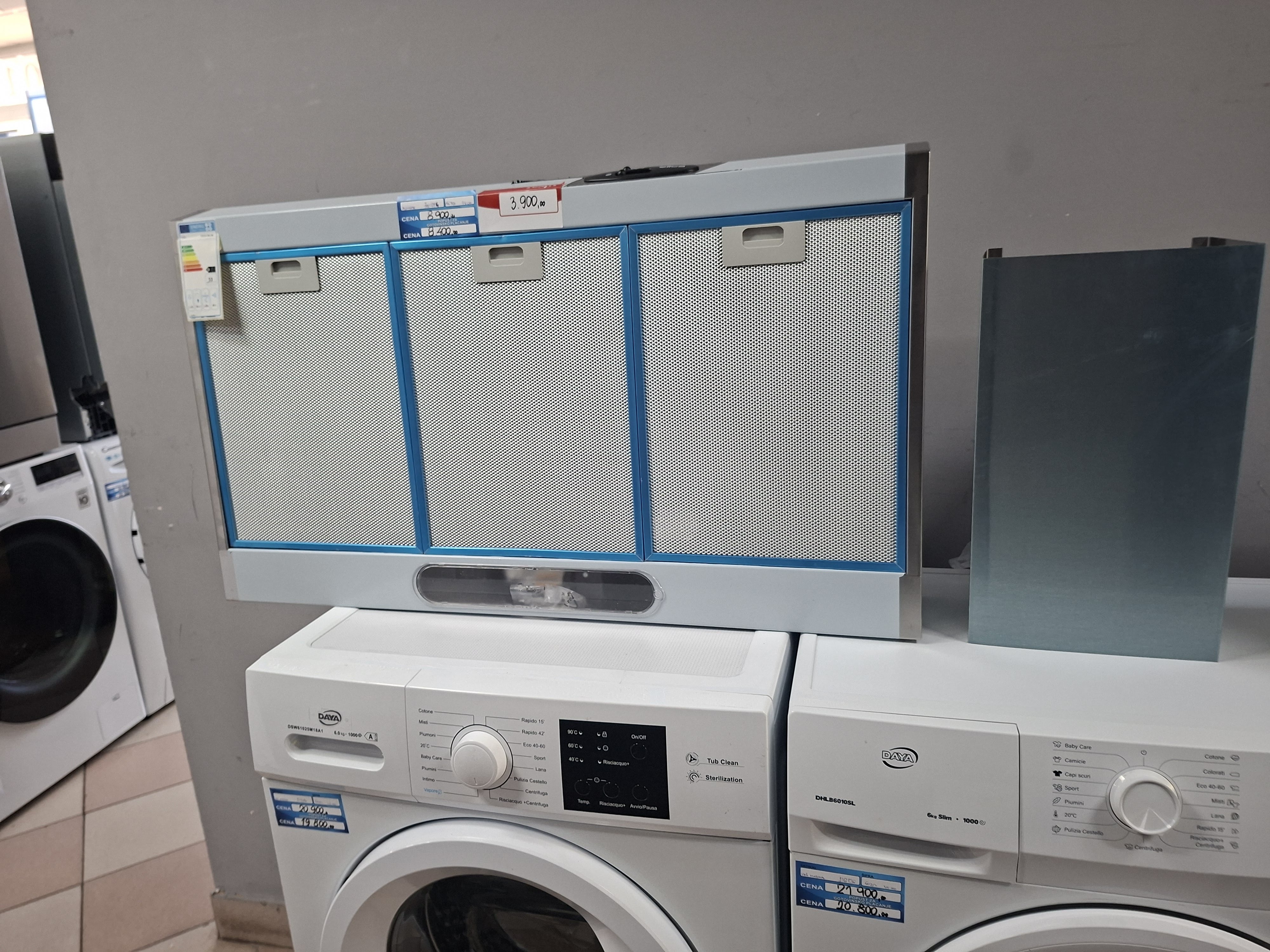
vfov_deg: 58.9
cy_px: 476
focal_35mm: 23
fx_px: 844
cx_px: 635
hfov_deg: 73.9
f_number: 1.8
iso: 200
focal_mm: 5.54
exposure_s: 1/50
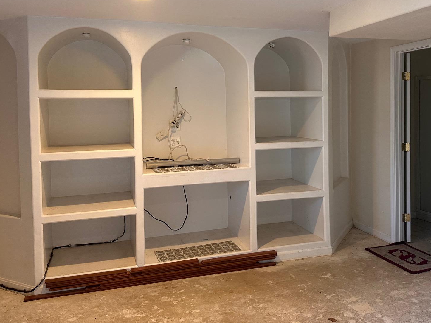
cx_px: 252
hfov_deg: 53.7
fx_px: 423
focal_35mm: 34
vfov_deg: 41.5
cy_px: 125
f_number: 1.78
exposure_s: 1/60
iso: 200
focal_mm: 6.86
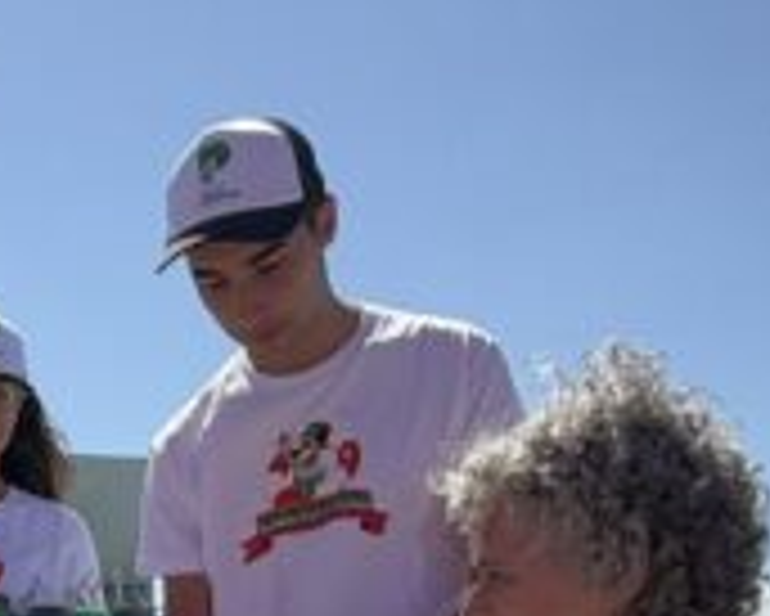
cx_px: 5
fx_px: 1459
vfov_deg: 20.6
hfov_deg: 27.9
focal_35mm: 64
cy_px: 908
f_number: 2.2
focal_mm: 2.22
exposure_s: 1/1698
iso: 50
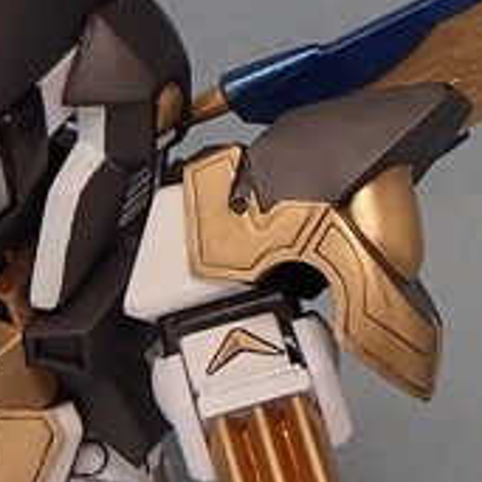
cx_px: 14
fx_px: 1812
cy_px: 130
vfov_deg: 15.1
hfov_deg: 14.9
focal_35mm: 115
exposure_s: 1/160
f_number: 4.7
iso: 200
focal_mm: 6.64
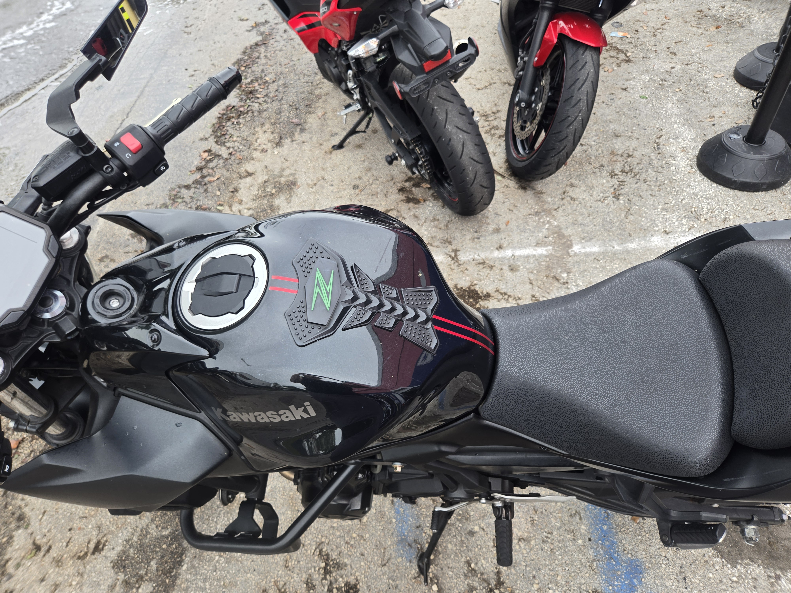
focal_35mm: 23
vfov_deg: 58.9
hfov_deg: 73.9
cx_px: 396
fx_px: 526
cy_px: 296
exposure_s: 1/244
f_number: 1.8
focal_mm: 5.4
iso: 25
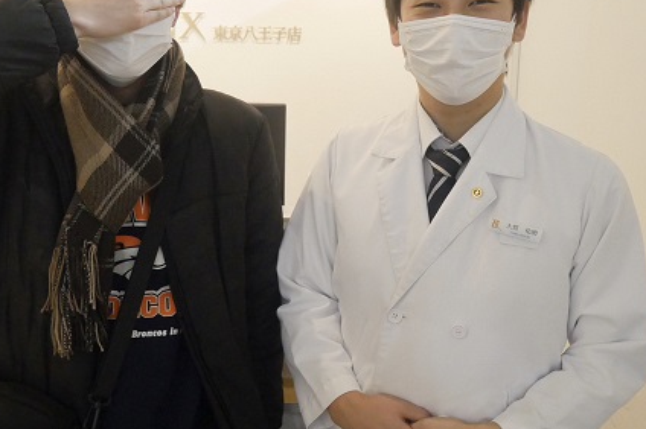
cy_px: 160
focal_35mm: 34
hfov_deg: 55.5
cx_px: 262
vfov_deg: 38.6
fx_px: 610
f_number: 3.5
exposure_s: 1/250
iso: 2000
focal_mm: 12
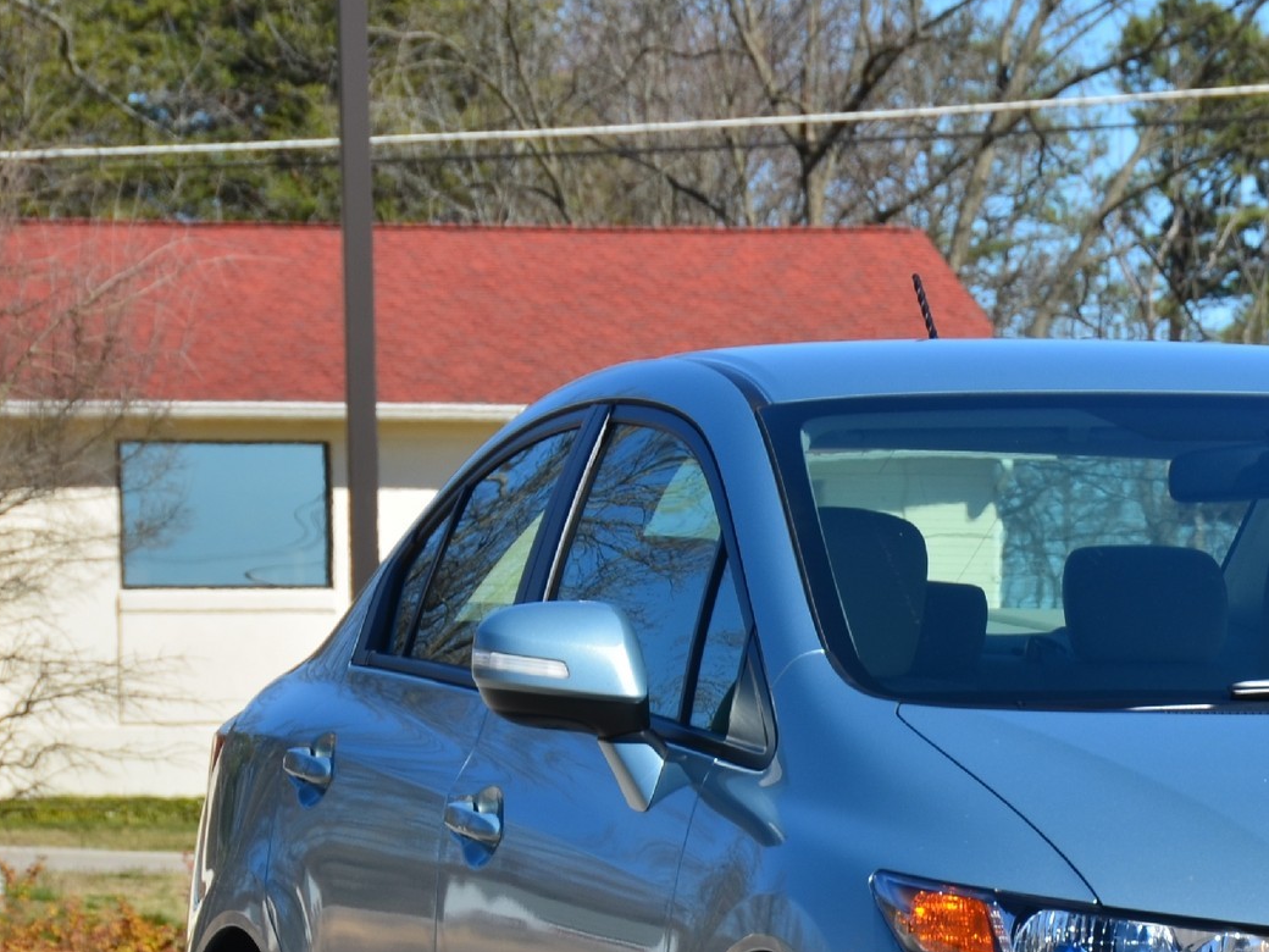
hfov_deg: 5.4
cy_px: 885
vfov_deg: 4.1
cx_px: 1302
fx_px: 13313
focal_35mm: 363
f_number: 11
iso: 100
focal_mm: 105
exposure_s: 1/125
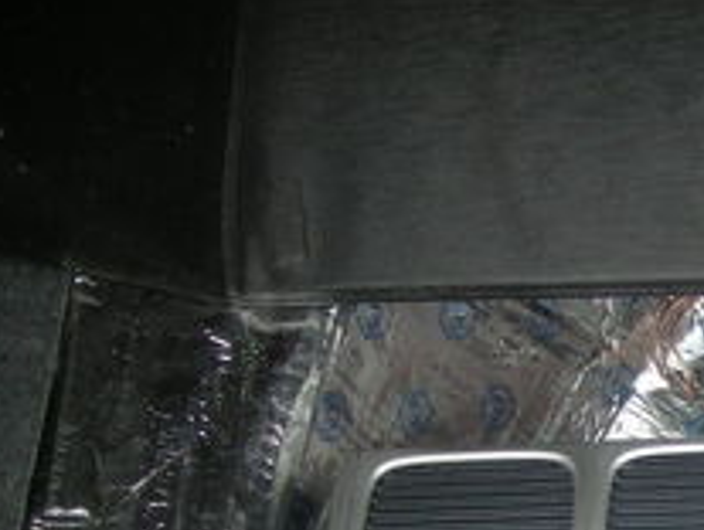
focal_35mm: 108
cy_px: 557
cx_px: 1010
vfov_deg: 13.5
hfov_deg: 16.7
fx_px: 2200
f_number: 2.8
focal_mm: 5.7
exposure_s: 1/61.3
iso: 120
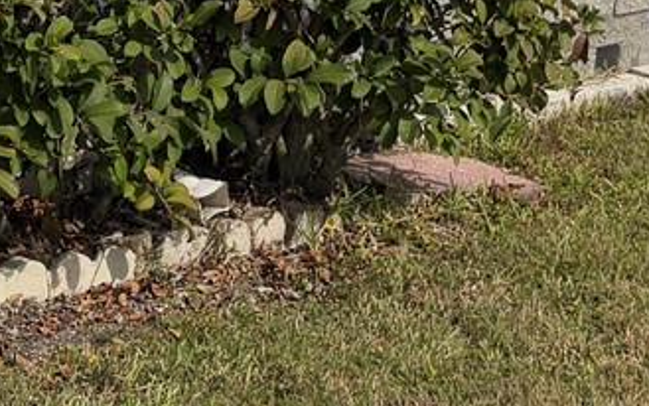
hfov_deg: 15.4
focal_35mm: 134
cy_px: -459
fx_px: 2371
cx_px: 57
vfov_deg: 9.1
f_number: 1.6
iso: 50
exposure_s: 1/7813
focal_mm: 5.96
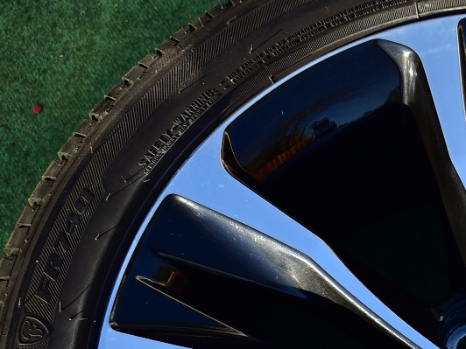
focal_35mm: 138
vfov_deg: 10.6
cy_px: 419
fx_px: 1858
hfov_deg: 14.0
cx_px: 526
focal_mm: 34
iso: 100
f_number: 5.6
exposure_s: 1/160
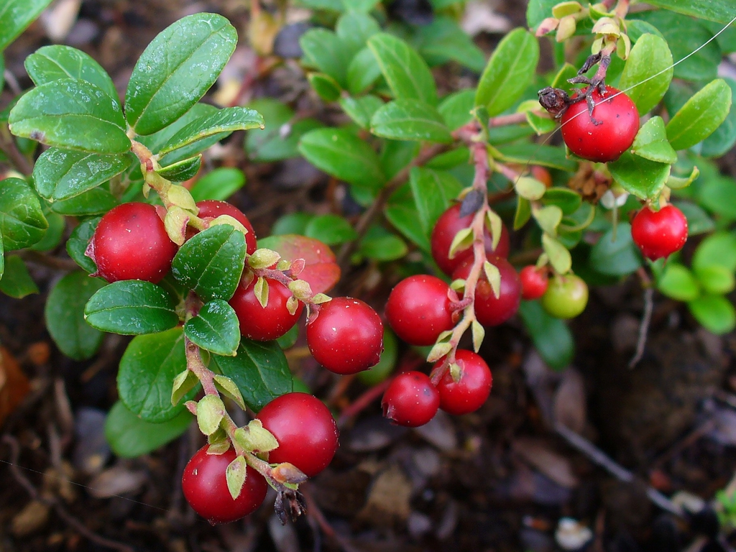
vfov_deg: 38.7
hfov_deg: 50.1
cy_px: 276
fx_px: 787
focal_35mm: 37
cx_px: 368
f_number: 2.8
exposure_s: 1/125
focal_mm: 6.1
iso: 64
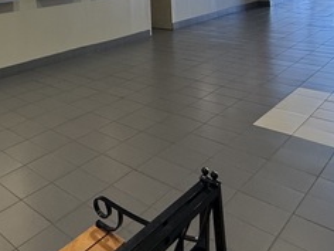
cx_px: -3
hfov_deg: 42.1
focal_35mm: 38
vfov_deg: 32.4
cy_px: -37
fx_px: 367
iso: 250
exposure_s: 1/60
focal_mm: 2.22
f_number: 2.2
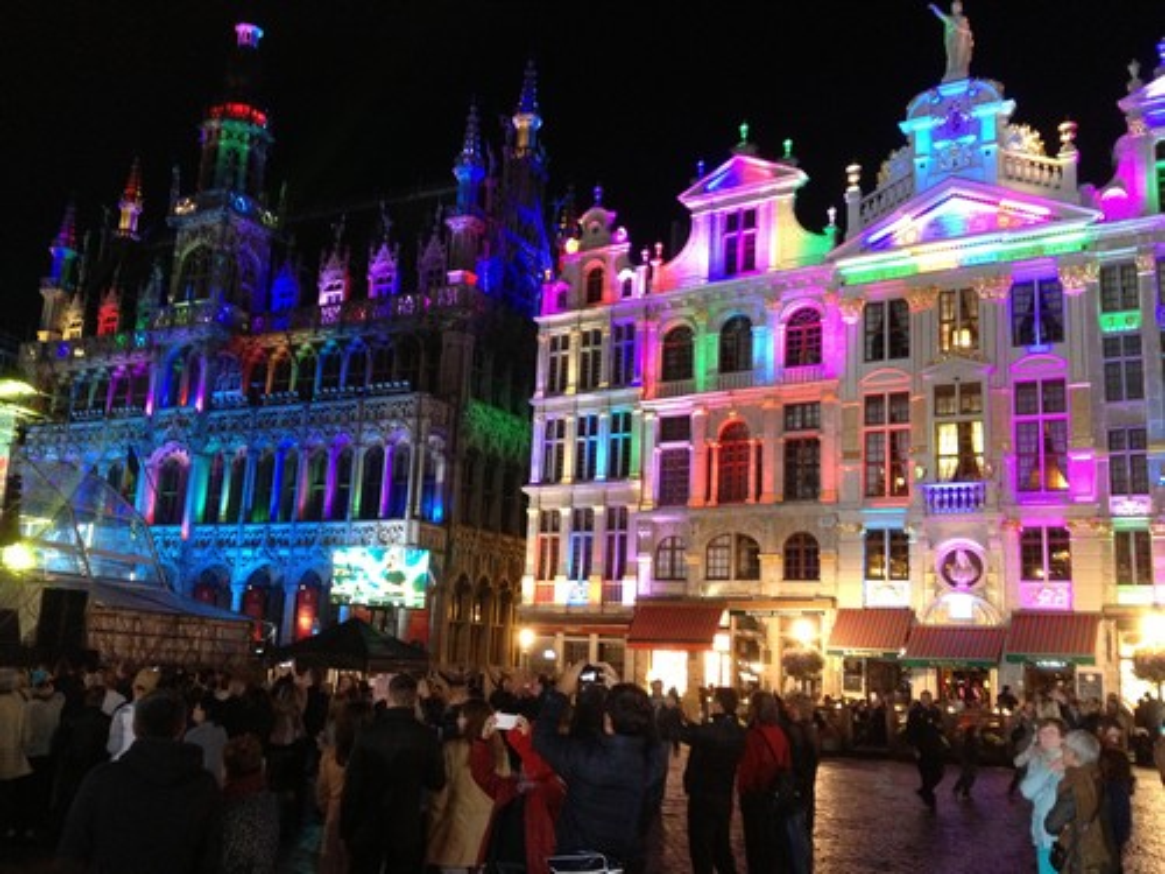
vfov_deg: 40.7
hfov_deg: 52.6
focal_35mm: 35
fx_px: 1178
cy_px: 437
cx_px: 582
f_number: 2.4
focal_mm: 4.28
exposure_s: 1/15
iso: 400
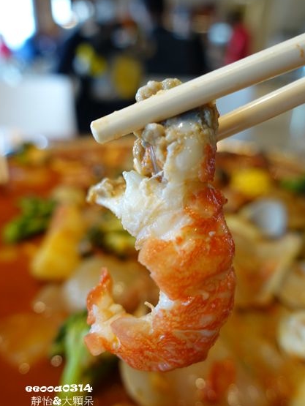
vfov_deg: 65.2
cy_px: 219
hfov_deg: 51.4
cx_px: 152
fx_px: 317
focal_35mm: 27
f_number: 2.8
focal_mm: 8.8
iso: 125
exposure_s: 1/50
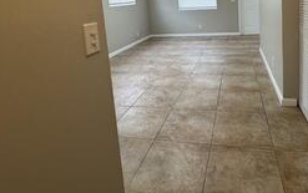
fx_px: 202
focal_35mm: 24
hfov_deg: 73.2
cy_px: 21
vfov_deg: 46.5
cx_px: 197
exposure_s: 1/120
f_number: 2.2
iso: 250
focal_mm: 2.22
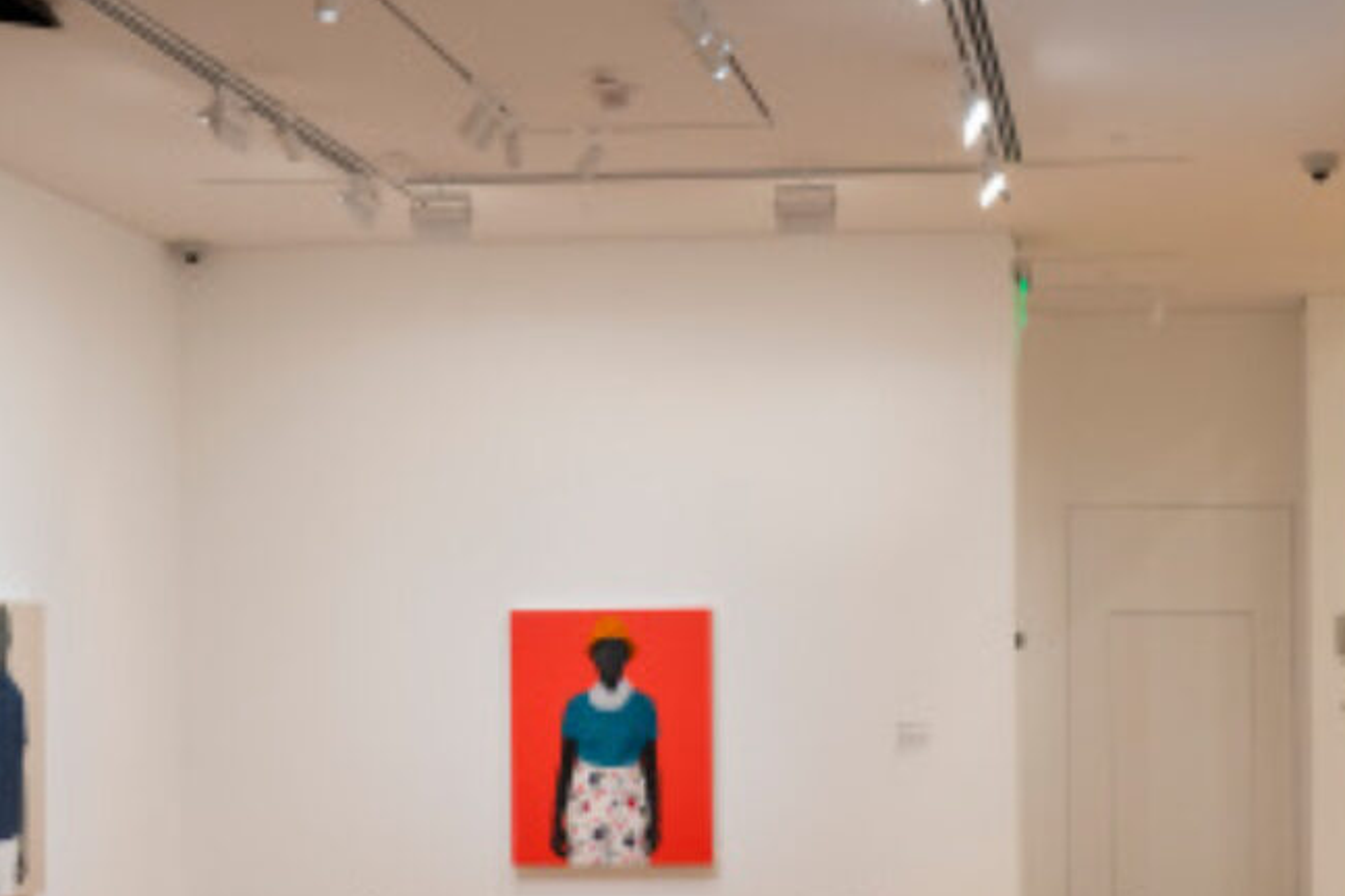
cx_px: 998
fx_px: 2802
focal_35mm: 75
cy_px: 745
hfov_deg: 26.7
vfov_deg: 18.0
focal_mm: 30
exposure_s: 1/13
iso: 400
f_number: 8
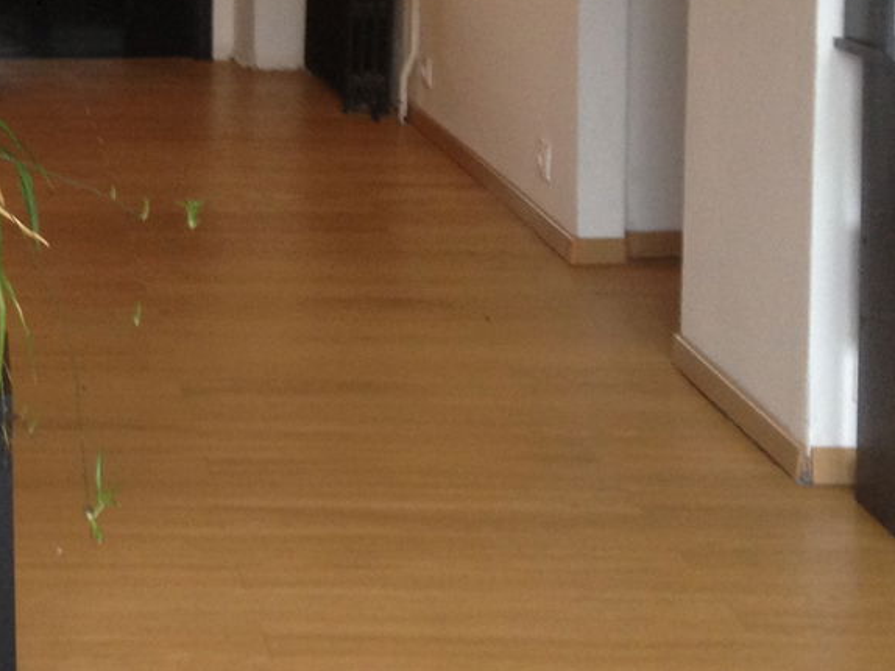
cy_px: -98
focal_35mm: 92
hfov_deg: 20.3
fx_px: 2378
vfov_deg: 15.6
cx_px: -103
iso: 125
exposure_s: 1/20
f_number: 2.4
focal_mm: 4.12
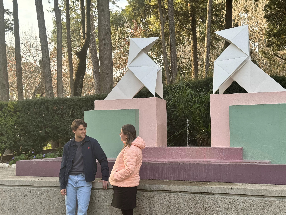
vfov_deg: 30.3
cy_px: 108
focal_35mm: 48
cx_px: 143
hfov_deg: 39.7
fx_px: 397
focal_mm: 6.86
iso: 64
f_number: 1.78
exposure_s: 1/312
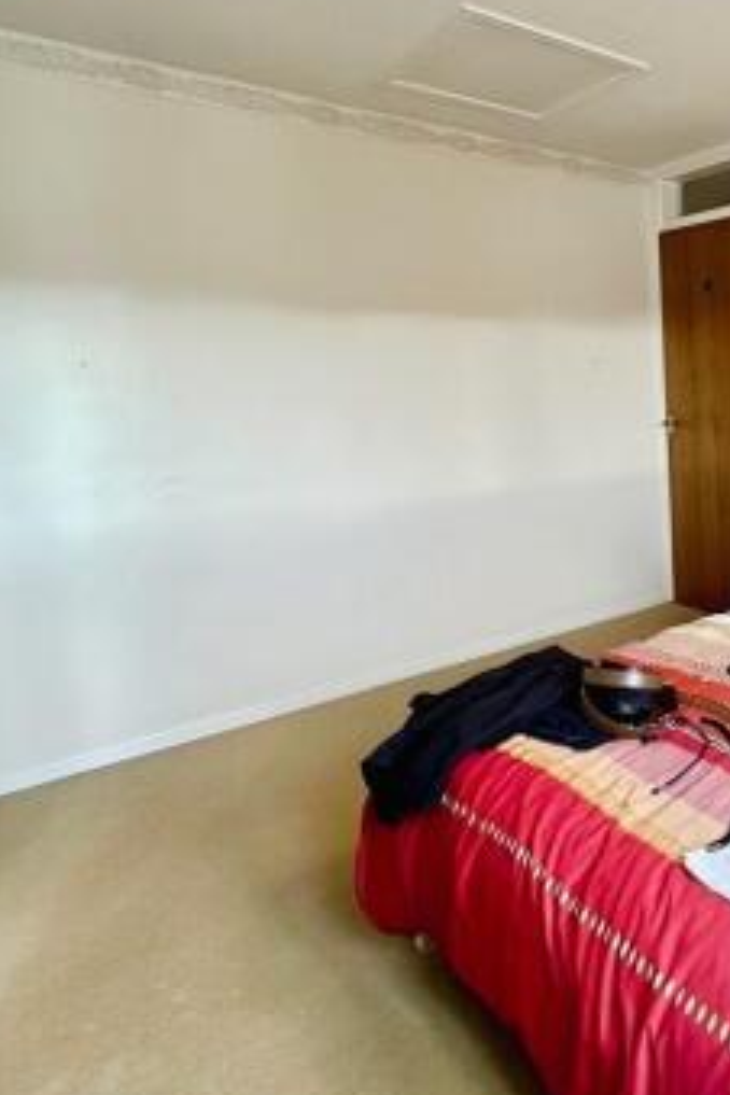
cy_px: 454
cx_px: 803
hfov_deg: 41.1
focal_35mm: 25
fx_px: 760
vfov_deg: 71.0
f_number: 2.2
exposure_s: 1/50
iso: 800
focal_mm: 2.22
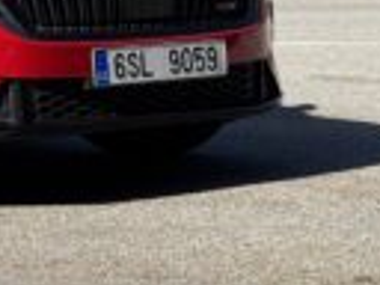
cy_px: -92
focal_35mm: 169
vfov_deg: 8.6
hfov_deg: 11.3
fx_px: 1855
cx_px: -166
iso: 64
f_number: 1.78
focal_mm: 6.76
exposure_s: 1/2415
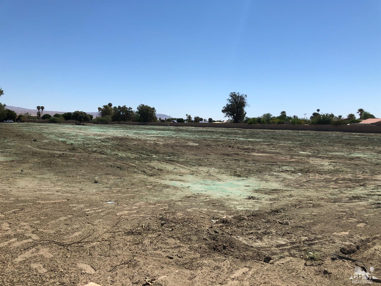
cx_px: 190
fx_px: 308
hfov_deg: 63.5
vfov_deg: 49.7
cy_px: 143
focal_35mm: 28
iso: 20
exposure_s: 1/3205
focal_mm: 4
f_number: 1.8
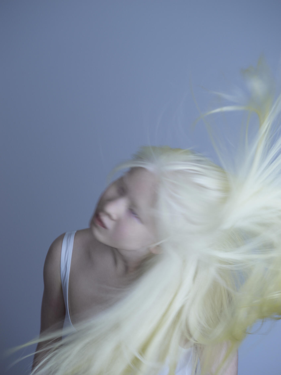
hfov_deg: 15.2
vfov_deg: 20.2
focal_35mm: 97
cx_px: 140
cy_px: 188
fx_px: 1050
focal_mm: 150
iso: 200
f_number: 5.6
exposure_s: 1/60
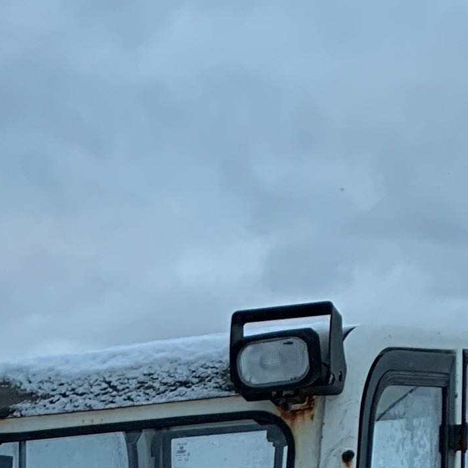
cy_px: 1009
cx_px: -326
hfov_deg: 12.4
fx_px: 2004
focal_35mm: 131
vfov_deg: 11.6
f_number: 1.8
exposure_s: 1/122
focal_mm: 4.25
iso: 64
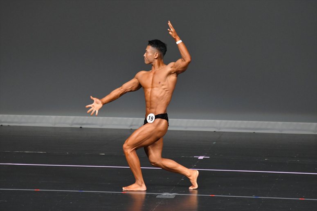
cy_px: 106
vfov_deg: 4.4
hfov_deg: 6.5
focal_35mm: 315
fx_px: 2772
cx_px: 158
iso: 4000
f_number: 5.6
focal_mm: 210
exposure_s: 1/400
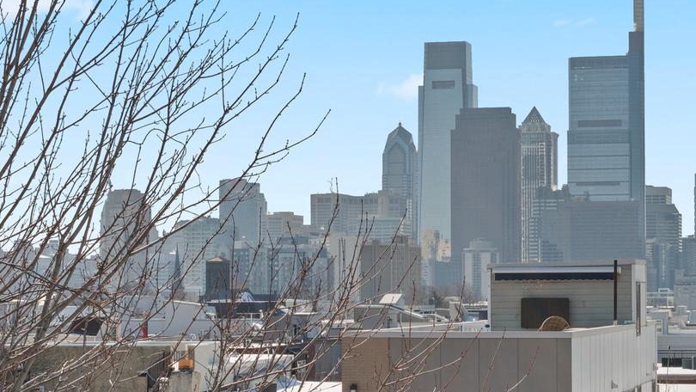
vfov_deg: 13.3
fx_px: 1686
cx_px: 536
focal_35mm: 91
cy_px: 233
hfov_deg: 23.1
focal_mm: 34.5
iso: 640
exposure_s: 1/400
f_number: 11
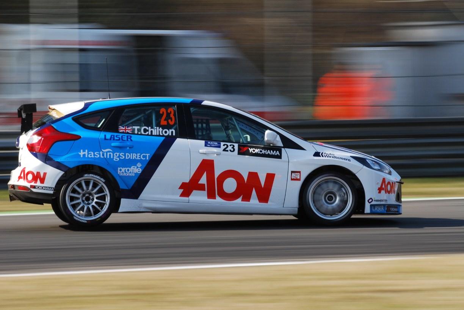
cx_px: 232
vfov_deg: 6.8
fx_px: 2613
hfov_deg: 10.1
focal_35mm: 202
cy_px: 155
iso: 100
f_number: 13
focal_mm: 135
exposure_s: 1/40
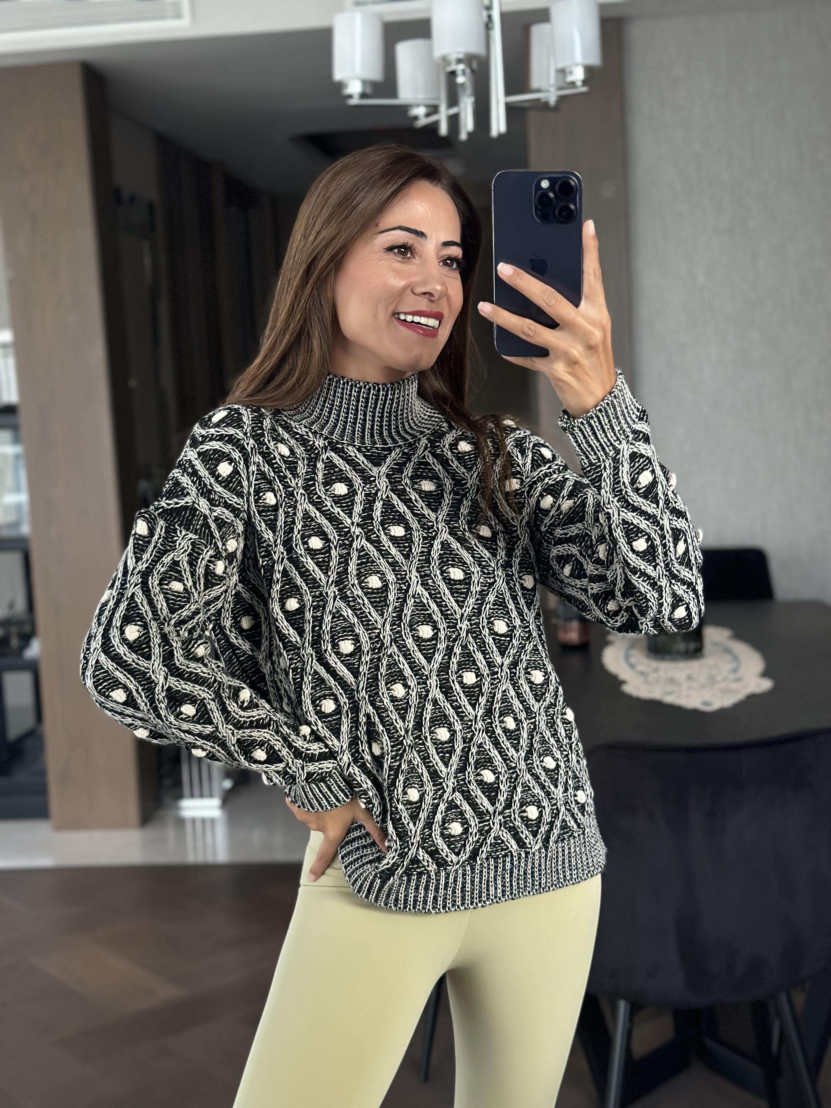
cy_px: 554
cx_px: 416
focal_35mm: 48
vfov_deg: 39.7
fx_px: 1536
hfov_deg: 30.3
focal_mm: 6.86
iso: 400
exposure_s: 1/40
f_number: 1.78
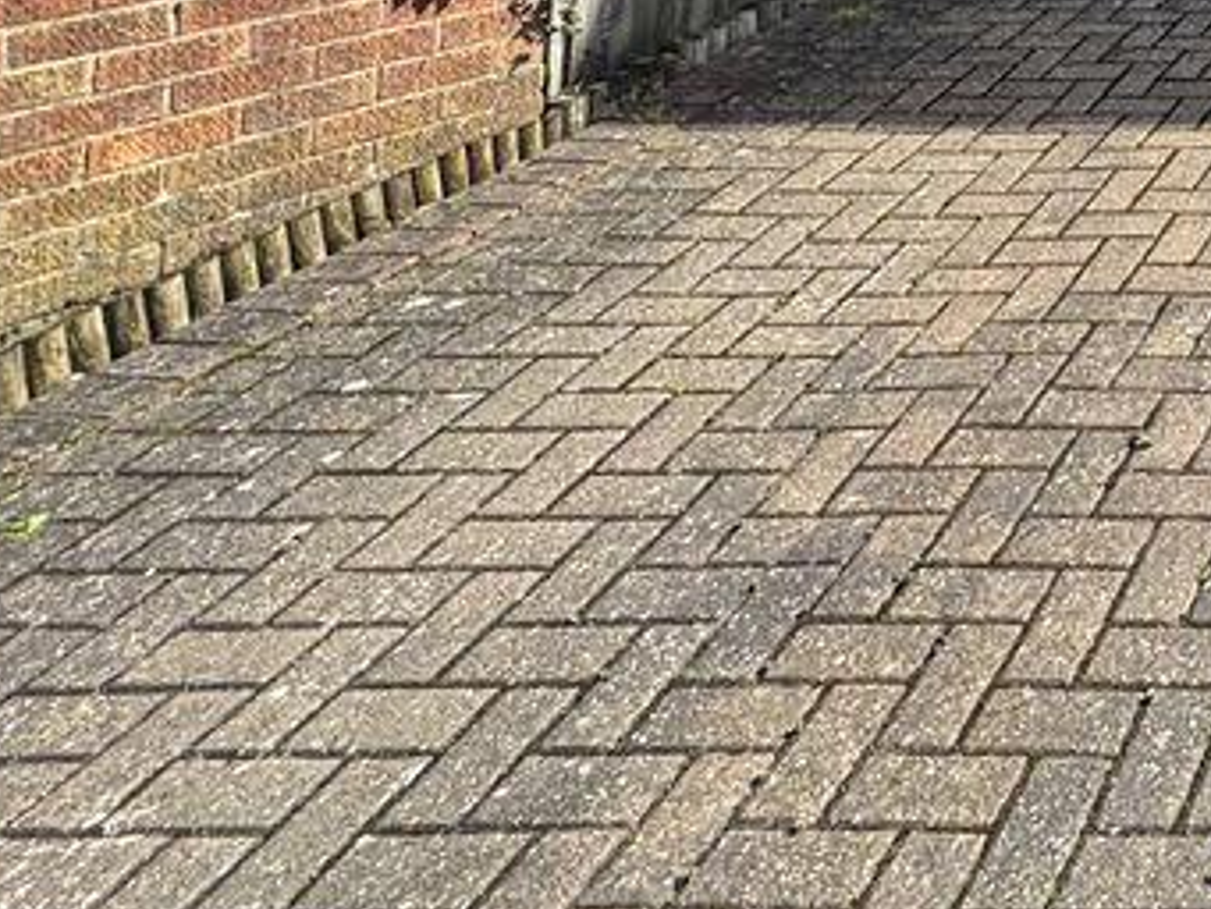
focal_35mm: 42
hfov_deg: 29.6
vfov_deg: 26.2
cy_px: -415
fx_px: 1470
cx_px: 1765
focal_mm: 2.22
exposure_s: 1/652
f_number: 2.2
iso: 40
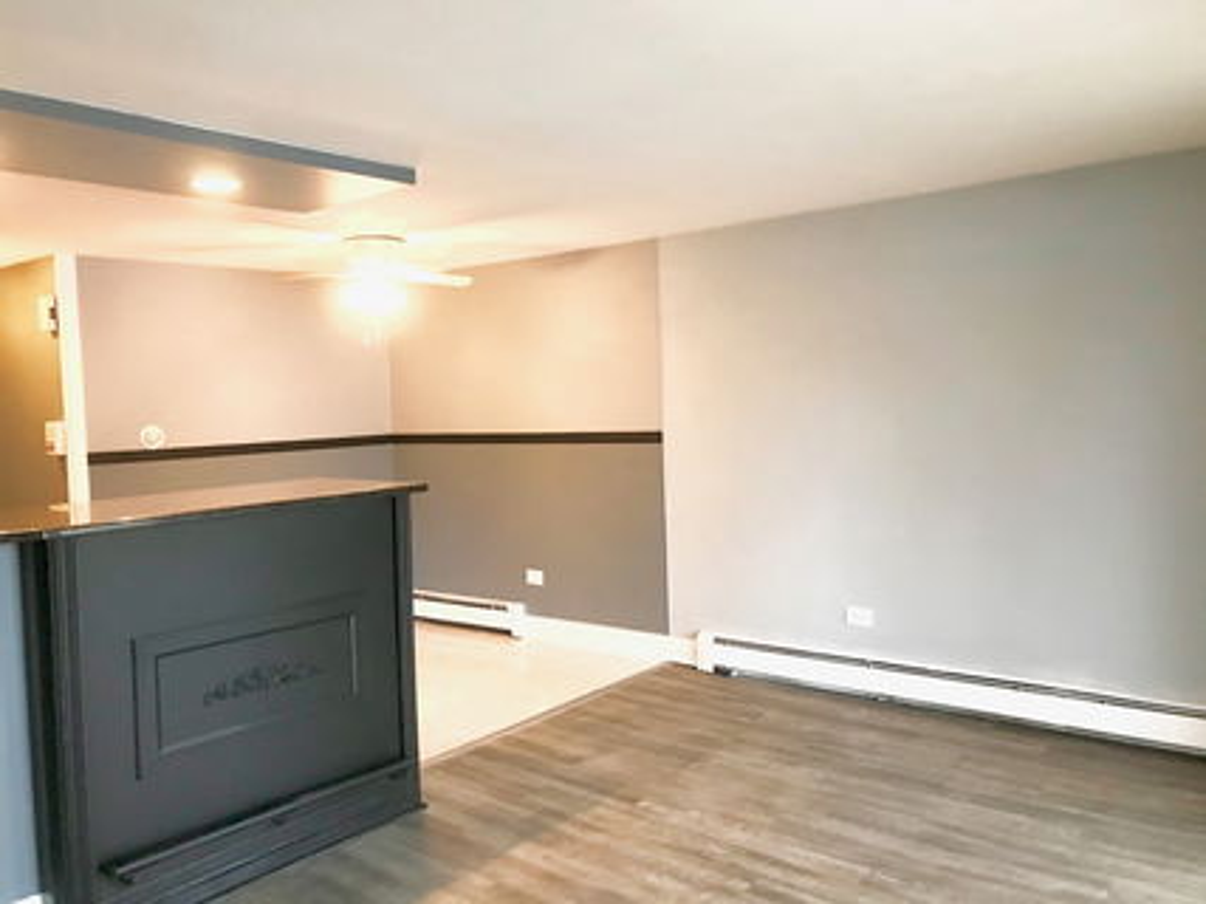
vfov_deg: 49.7
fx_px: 975
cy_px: 452
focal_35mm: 28
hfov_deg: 63.5
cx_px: 603
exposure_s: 1/15
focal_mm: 3.99
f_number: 1.8
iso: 64
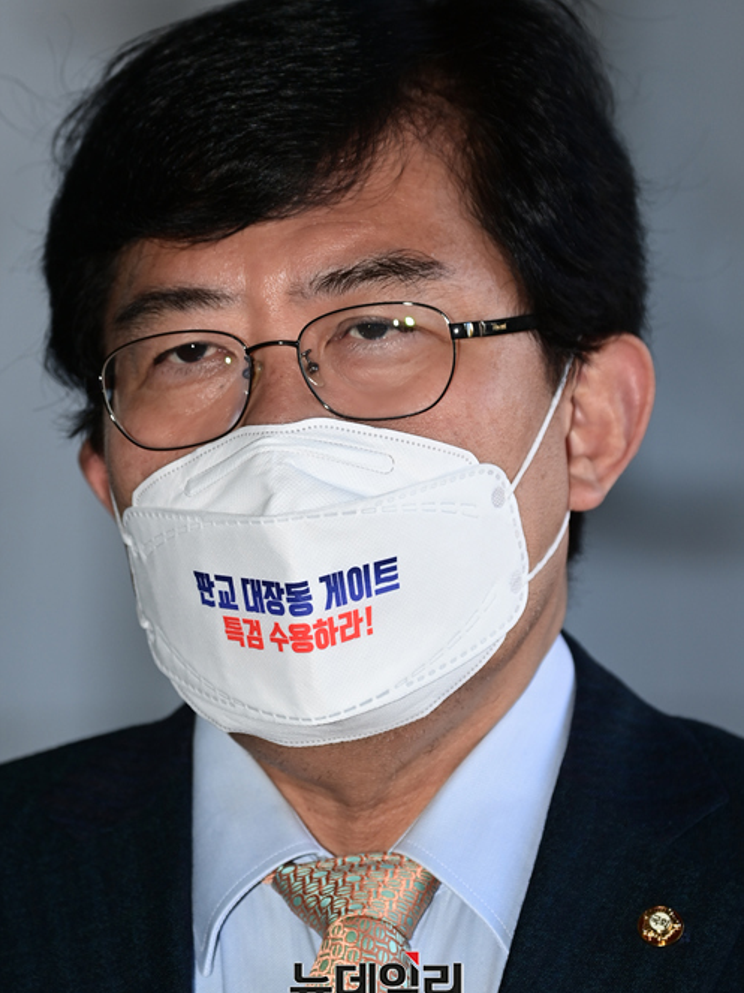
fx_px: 8113
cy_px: 478
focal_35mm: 283
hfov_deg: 5.3
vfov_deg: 7.0
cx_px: 373
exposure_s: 1/250
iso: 500
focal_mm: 260
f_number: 5.6
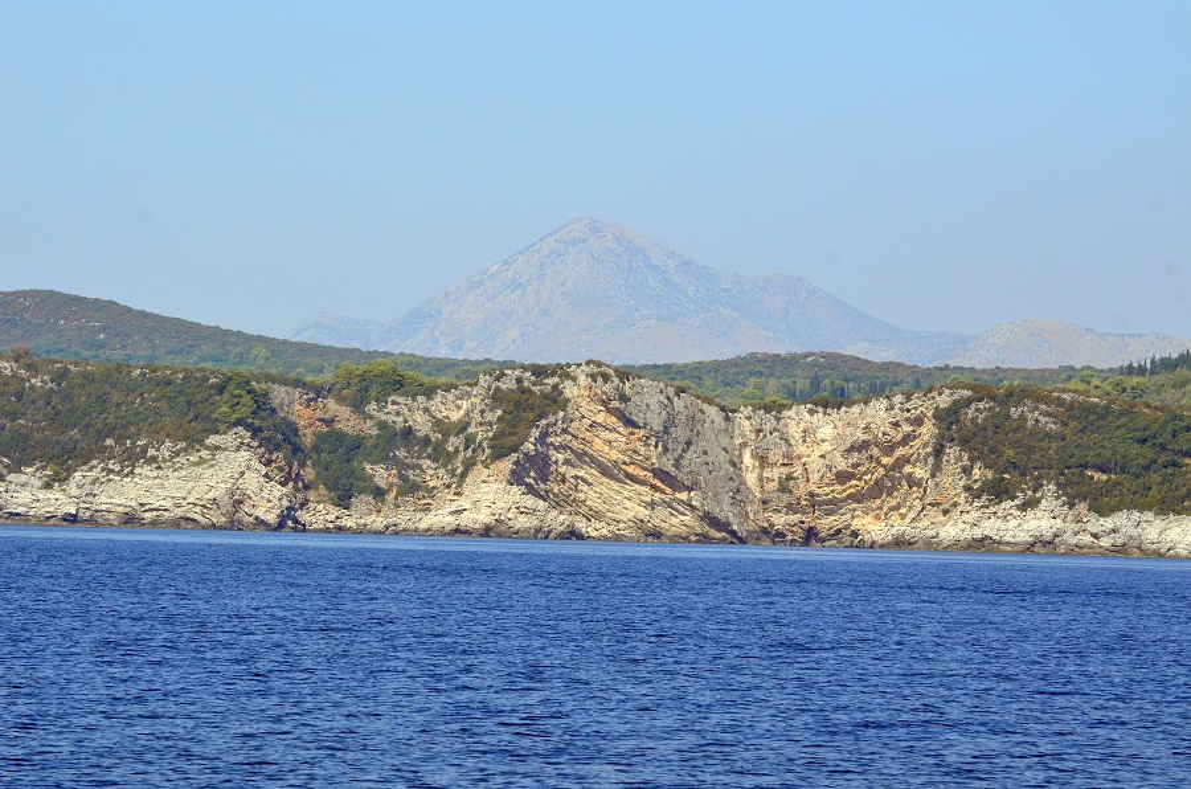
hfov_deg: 13.4
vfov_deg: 8.9
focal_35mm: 153
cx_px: 596
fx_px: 5051
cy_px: 394
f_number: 9
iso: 640
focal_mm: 102
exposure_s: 1/1250
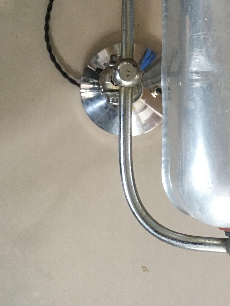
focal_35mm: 52
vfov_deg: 36.2
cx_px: 192
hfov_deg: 27.3
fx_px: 461
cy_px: 88
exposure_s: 1/25
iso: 200
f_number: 2.2
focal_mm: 4.15
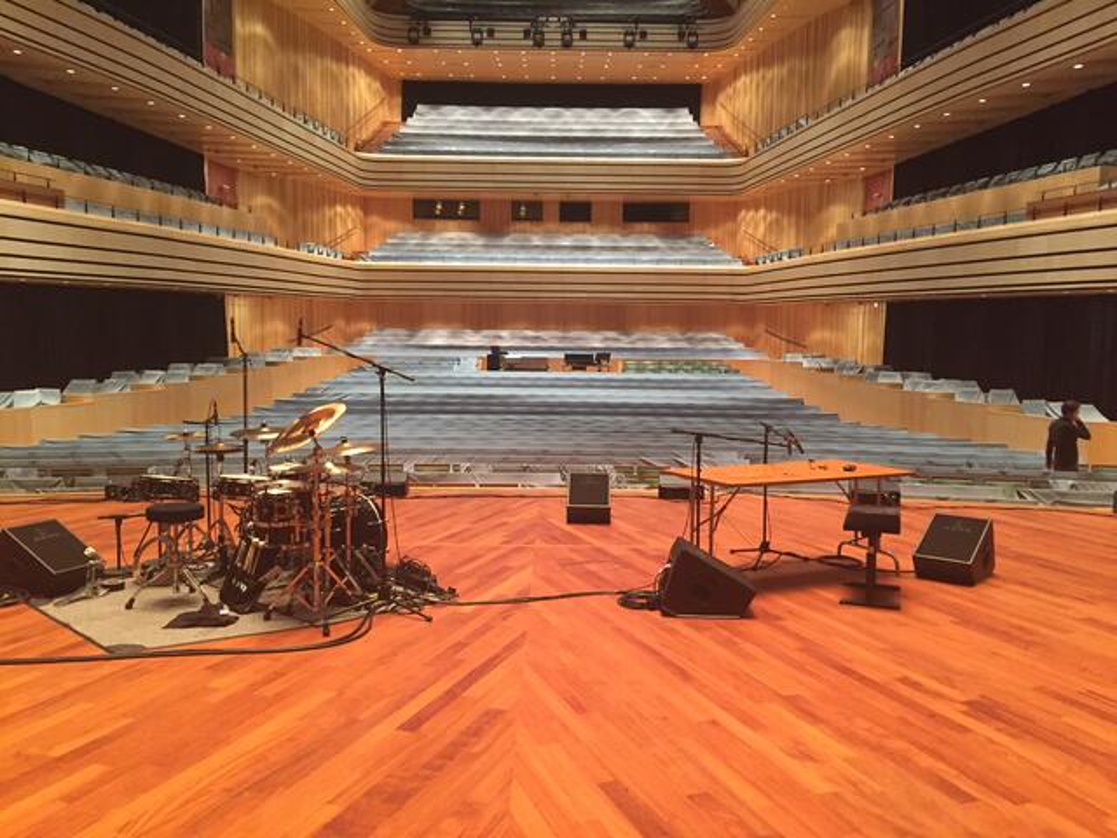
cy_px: 419
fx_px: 936
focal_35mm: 29
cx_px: 558
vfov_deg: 48.2
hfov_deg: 61.7
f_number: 2.2
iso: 320
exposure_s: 1/17
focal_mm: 4.15
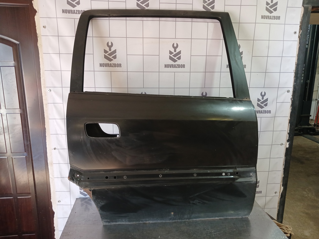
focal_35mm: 27
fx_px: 249
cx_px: 160
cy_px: 120
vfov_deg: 51.4
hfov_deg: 65.3
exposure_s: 1/50
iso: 100
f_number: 1.8
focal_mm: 4
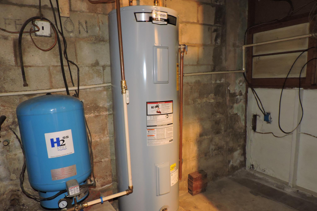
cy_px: 119
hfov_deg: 71.5
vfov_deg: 51.1
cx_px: 158
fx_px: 220
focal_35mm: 25
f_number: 3
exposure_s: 1/3
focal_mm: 4.3
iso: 400
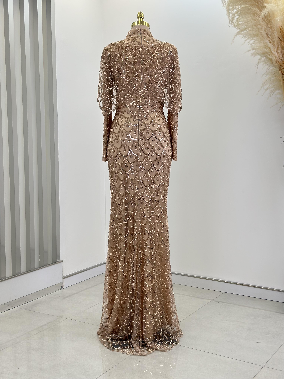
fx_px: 525
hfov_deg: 30.3
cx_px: 142
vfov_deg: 39.7
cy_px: 190
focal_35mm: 48
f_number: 1.78
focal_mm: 6.86
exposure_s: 1/694
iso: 80
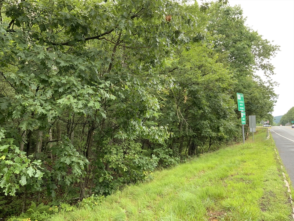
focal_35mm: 29
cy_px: 110
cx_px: 147
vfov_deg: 48.2
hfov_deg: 61.7
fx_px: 246
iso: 40
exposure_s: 1/122
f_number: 1.8
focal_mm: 3
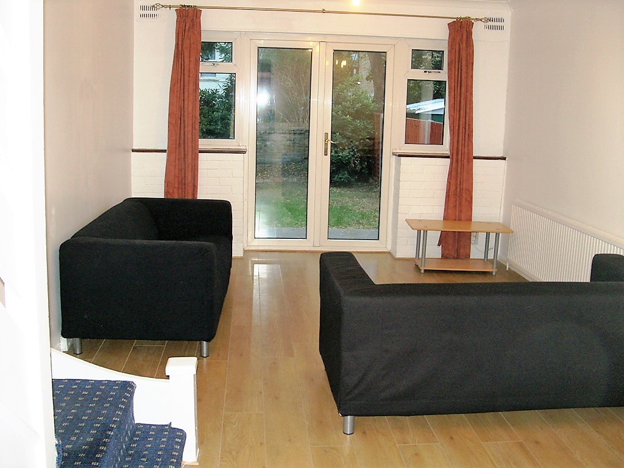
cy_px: 234
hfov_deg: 49.0
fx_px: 685
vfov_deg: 37.7
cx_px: 312
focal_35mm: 38
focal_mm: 7.8
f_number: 2.8
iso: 160
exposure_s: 1/40
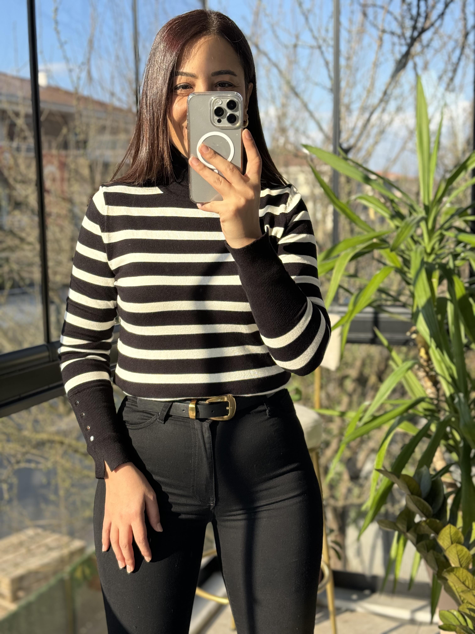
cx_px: 238
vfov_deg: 39.7
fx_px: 878
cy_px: 317
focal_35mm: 48
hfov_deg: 30.3
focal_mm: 6.86
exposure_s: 1/593
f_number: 1.78
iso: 64
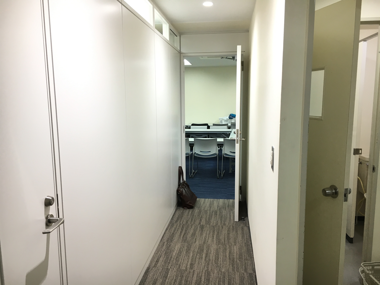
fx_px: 318
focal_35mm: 29
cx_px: 190
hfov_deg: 61.7
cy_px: 142
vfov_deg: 48.2
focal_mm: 4.15
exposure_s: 1/30
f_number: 2.2
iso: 50
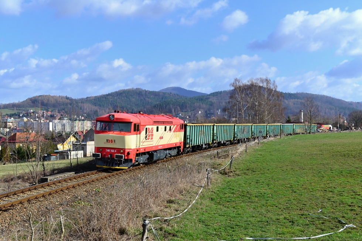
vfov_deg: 31.9
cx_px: 181
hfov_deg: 46.4
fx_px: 422
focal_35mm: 42
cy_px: 120
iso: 200
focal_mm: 28
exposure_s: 1/500
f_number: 8
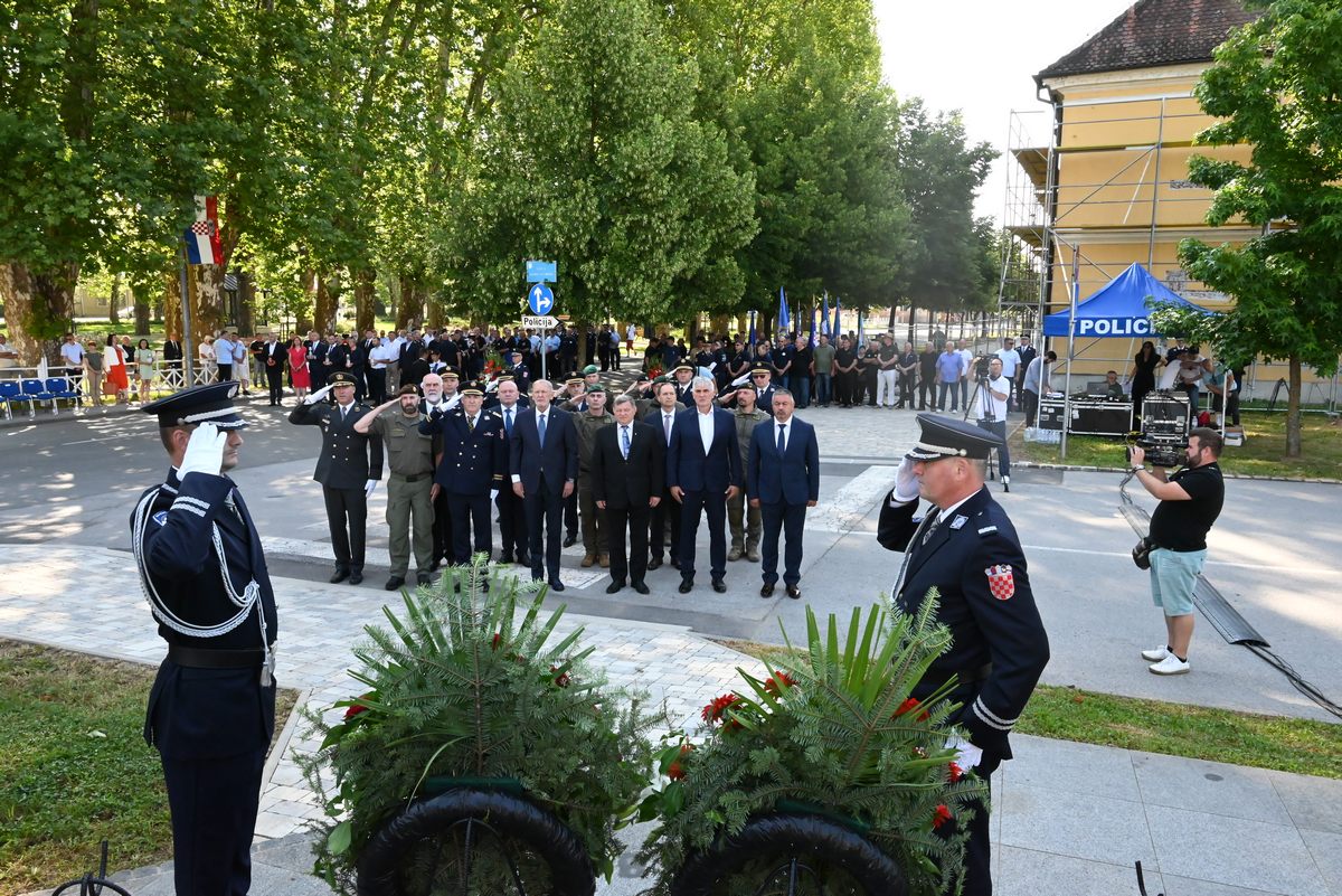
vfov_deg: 48.0
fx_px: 1007
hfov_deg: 67.4
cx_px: 671
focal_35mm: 27
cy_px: 448
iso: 5000
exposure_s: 1/640
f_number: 13
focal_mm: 27
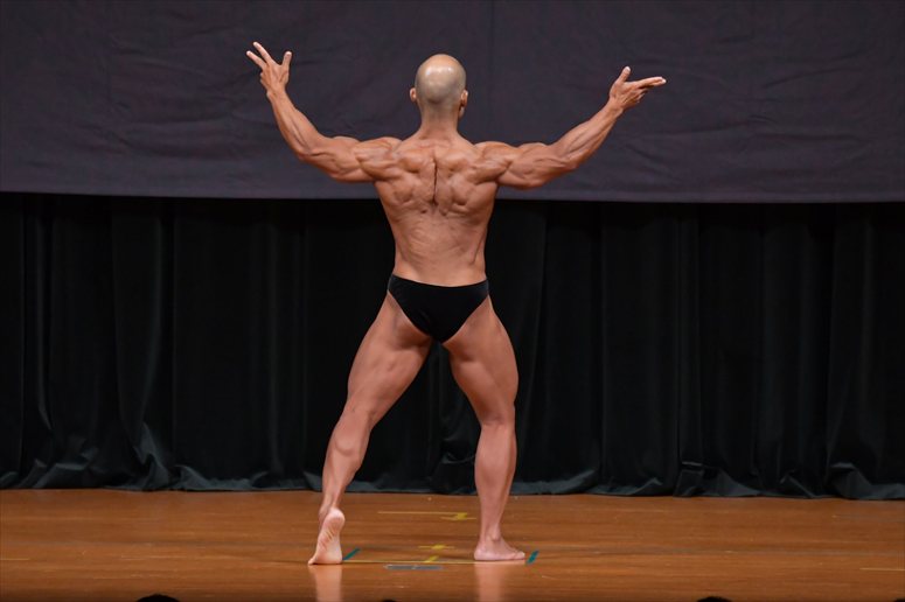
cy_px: 301
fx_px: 7161
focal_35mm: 285
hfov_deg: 7.2
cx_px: 452
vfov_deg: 4.8
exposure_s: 1/400
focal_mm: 190
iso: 4000
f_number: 5.6
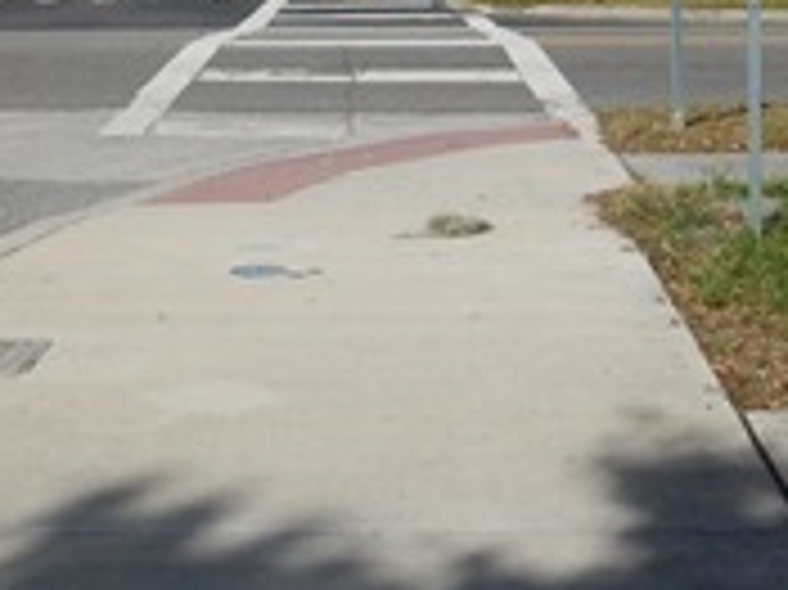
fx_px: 1501
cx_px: 410
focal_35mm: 66
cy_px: -149
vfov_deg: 20.5
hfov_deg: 29.4
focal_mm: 4.3
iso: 125
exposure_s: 1/1250
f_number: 4.1
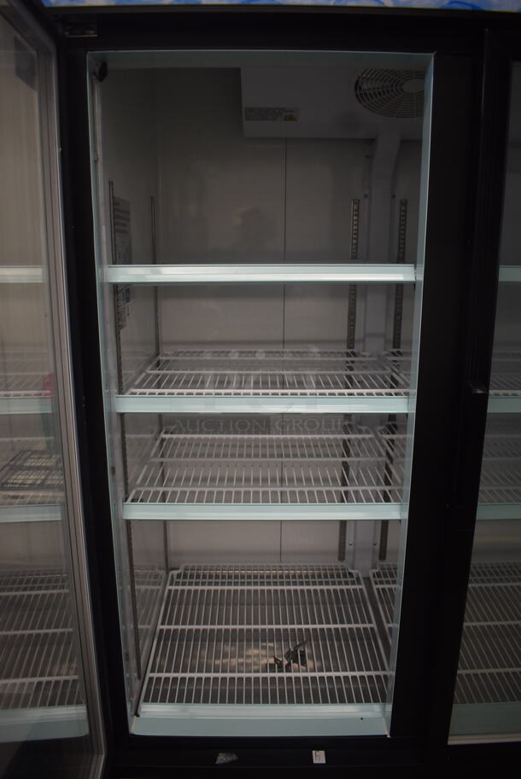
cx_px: 260
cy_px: 390
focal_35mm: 27
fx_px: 585
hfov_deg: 48.0
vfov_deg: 67.3
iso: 800
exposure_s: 1/200
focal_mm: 18
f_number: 3.5
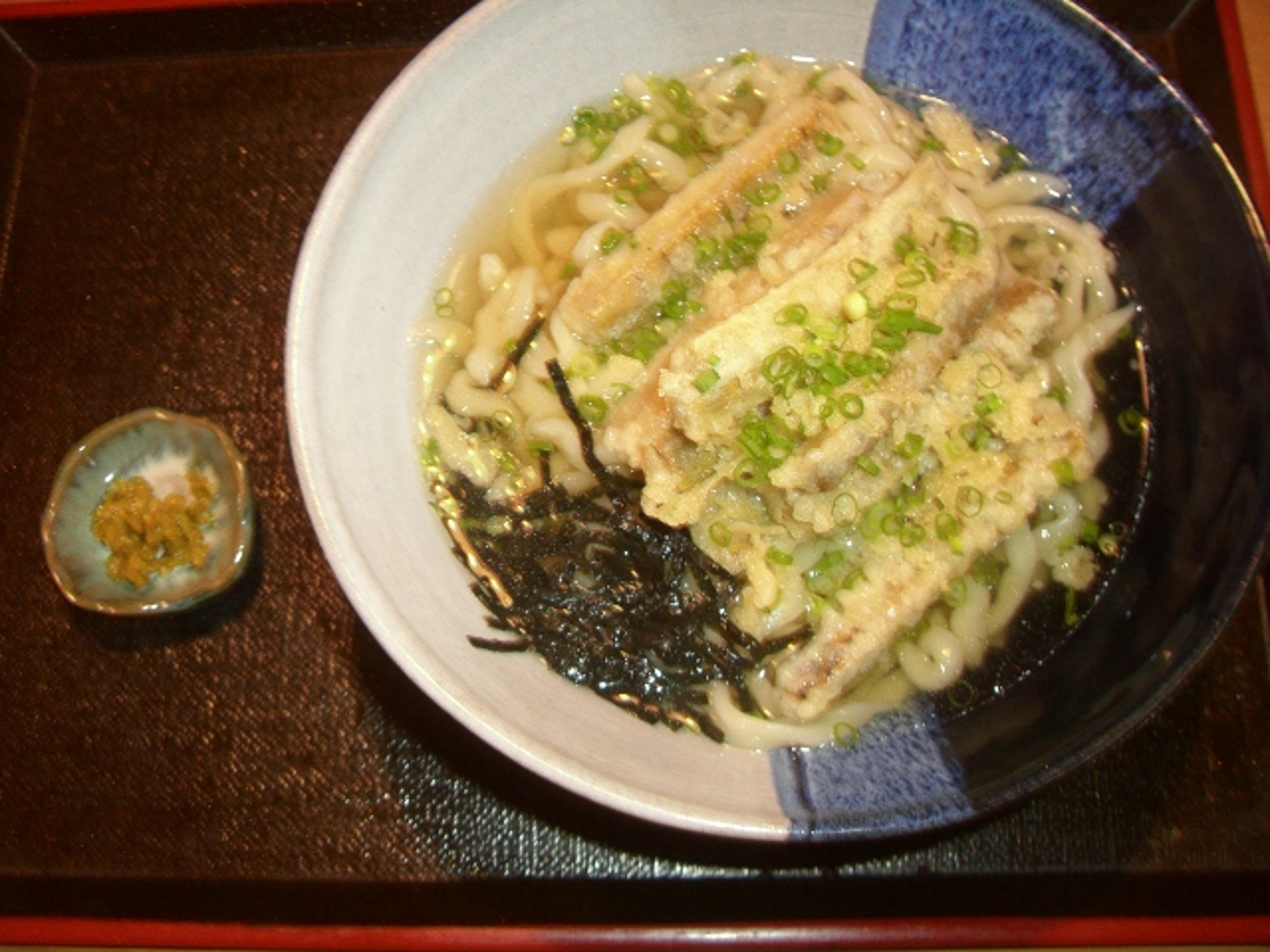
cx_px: 635
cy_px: 476
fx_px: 1394
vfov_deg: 37.7
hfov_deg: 49.0
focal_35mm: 38
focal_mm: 6.2
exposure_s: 1/60
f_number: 2.7
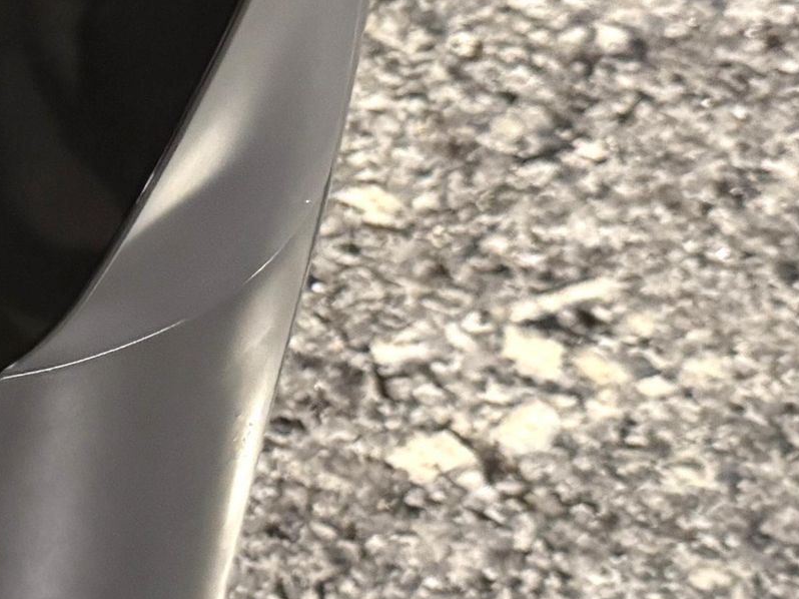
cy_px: -33
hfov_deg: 21.0
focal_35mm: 77
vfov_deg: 18.5
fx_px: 1777
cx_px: -440
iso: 1000
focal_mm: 6.76
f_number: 1.78
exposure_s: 1/40
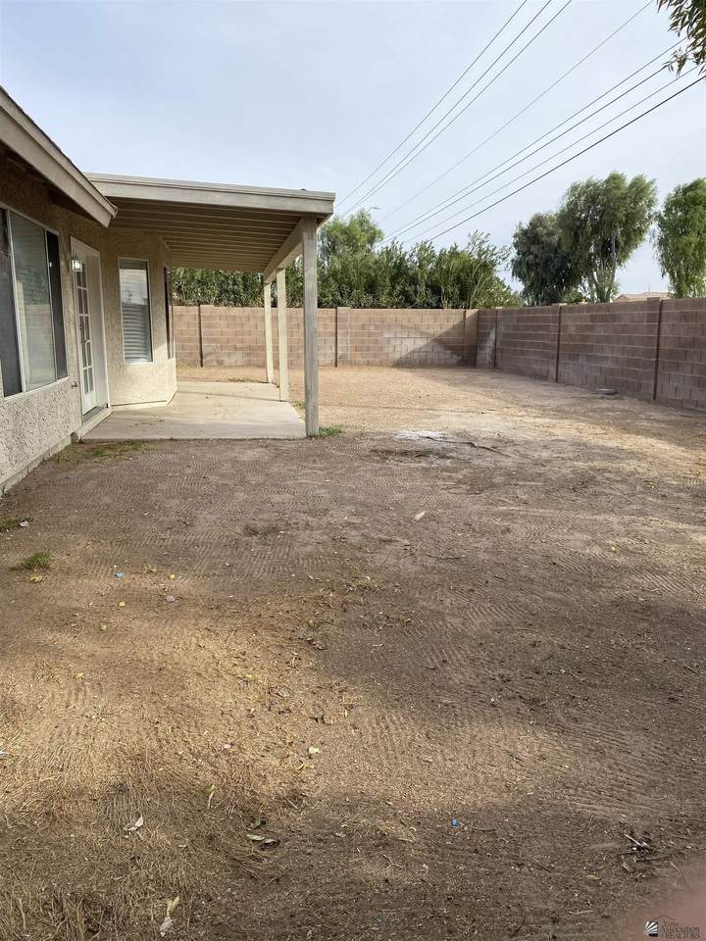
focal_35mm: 26
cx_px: 353
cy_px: 470
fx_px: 707
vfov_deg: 67.3
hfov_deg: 53.1
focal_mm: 4.25
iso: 32
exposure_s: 1/1653
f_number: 1.8
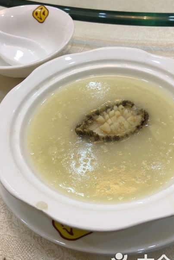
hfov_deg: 37.7
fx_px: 254
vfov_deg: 54.4
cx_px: 106
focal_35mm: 35
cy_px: 135
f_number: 2.2
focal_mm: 4.15
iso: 50
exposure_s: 1/33
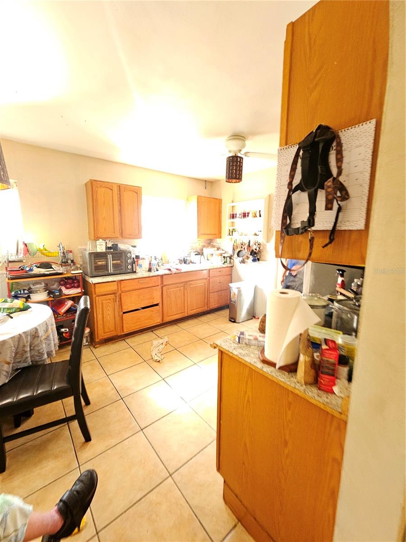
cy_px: 271
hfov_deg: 89.9
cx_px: 203
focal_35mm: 13
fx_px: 203
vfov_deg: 106.2
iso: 400
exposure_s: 1/30
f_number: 2.2
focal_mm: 2.2
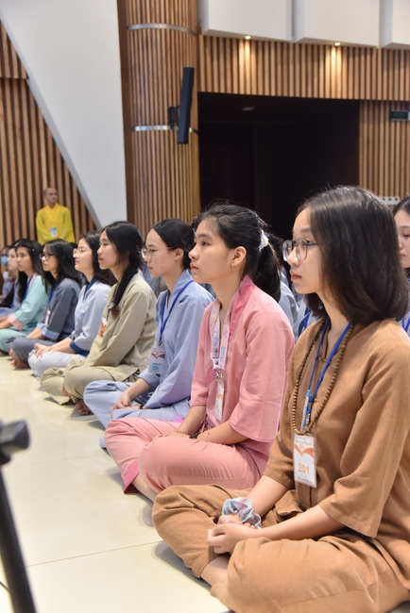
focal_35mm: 44
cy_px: 306
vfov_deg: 44.5
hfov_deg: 30.5
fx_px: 751
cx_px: 205
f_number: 5
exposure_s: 1/125
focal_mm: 44
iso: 1600
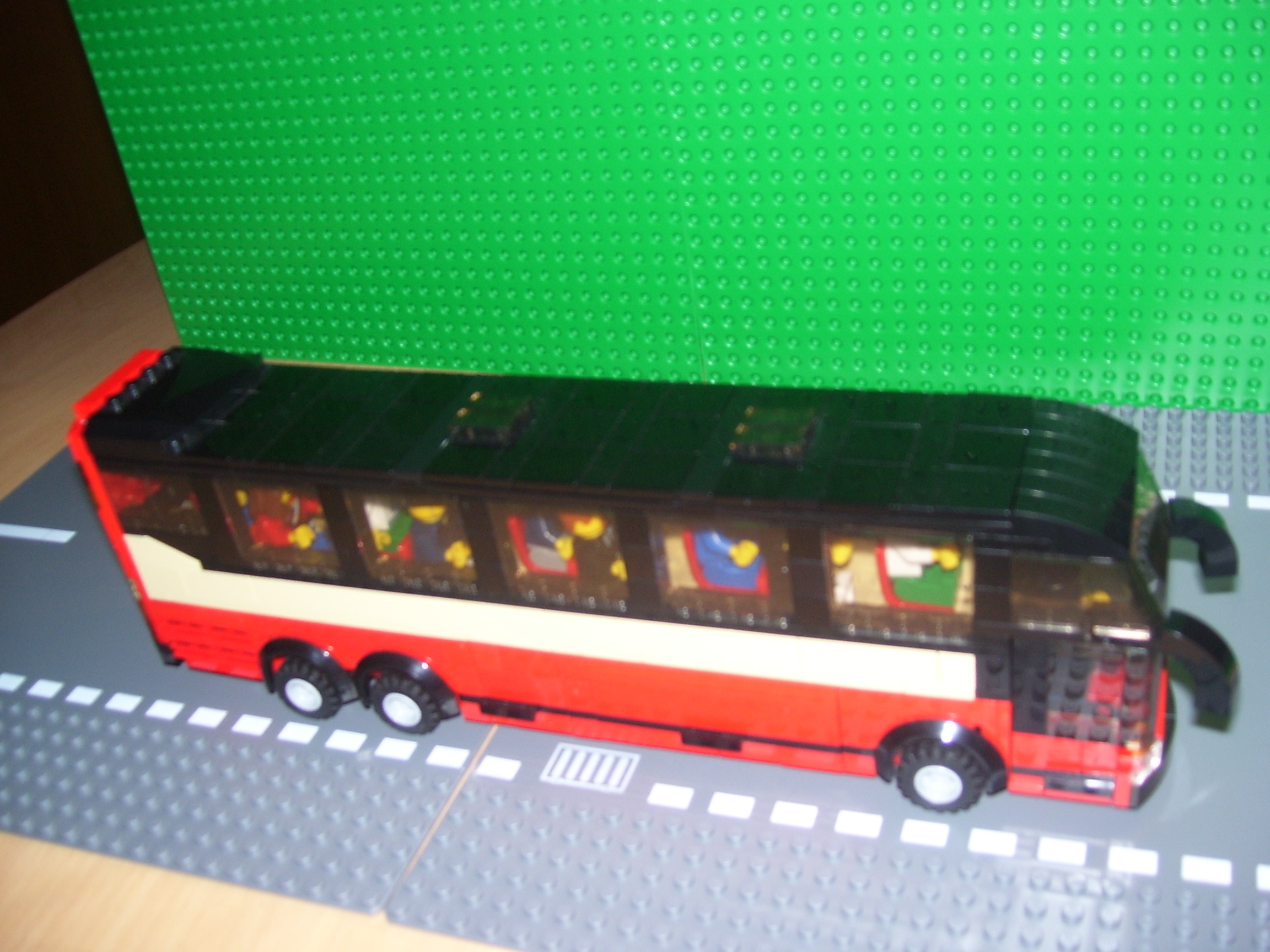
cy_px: 476
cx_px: 635
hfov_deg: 51.4
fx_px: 1321
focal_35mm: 36
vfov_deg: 39.7
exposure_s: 1/60
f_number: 2.7
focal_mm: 6
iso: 80
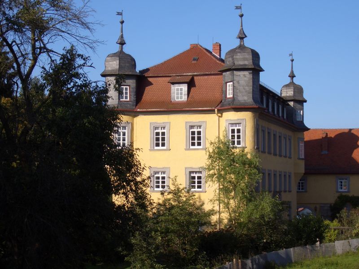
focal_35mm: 74
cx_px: 180
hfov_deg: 26.3
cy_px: 134
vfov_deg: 19.9
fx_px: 767
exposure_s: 1/250
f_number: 6.2
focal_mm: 12.2
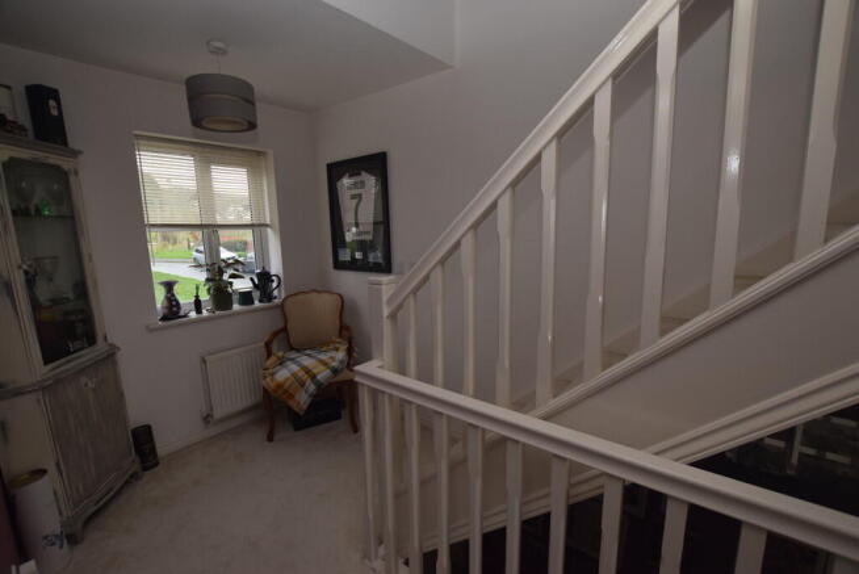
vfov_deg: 77.4
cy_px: 287
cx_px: 430
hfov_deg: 100.4
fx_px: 358
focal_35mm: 15
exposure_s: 1/60
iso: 560
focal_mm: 10
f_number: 3.5
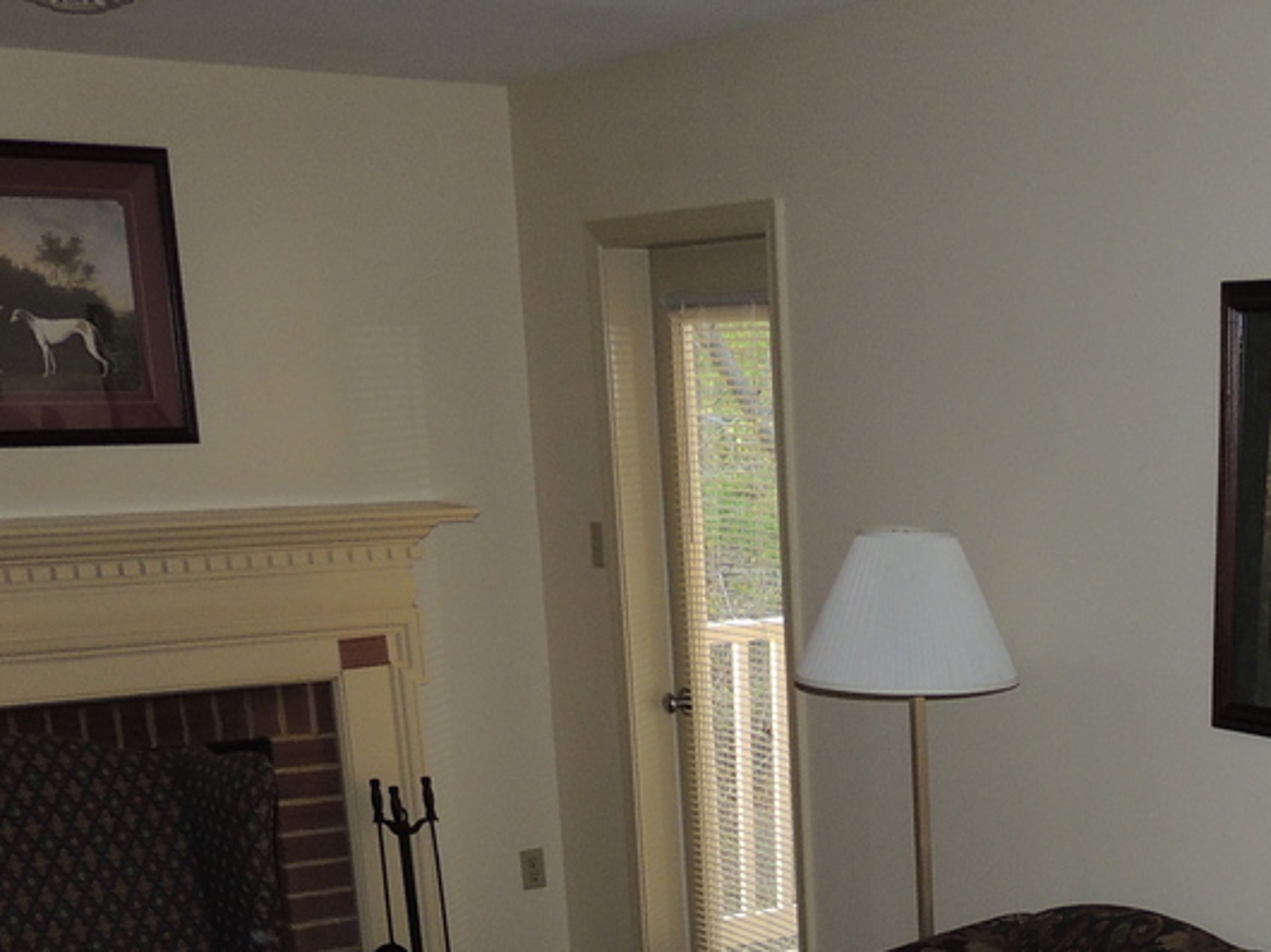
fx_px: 2129
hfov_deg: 32.2
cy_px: 1127
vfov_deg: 23.2
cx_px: 1055
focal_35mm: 58
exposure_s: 1/30
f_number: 3
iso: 200
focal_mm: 4.3
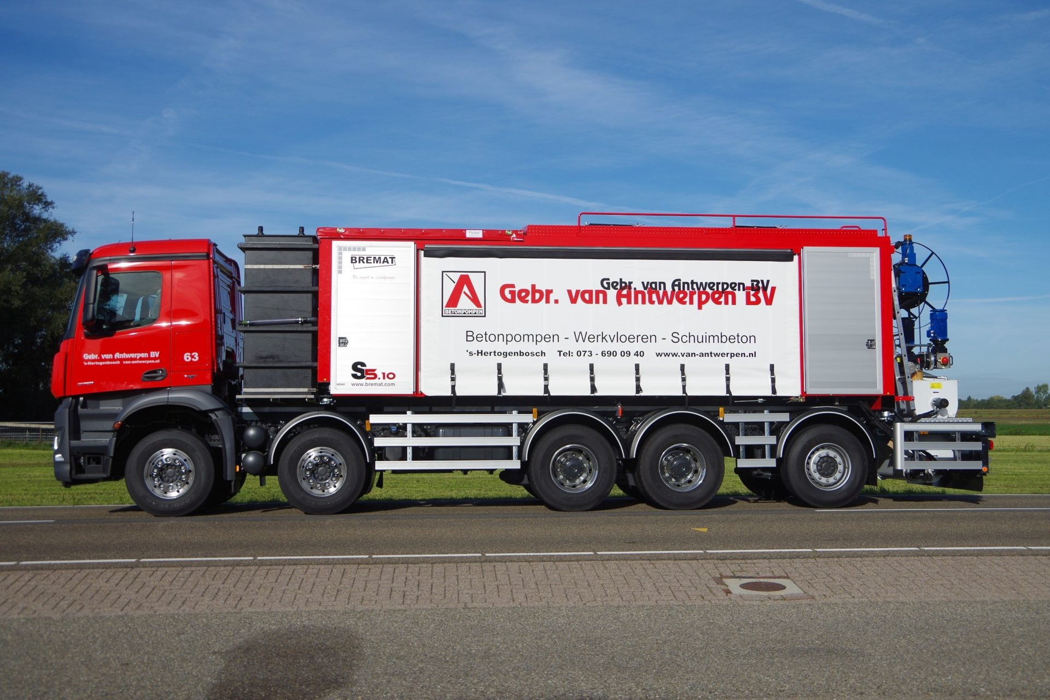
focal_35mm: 36
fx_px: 1050
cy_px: 350
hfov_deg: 53.1
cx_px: 525
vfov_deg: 36.9
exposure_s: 1/640
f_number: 5
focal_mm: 24
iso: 100
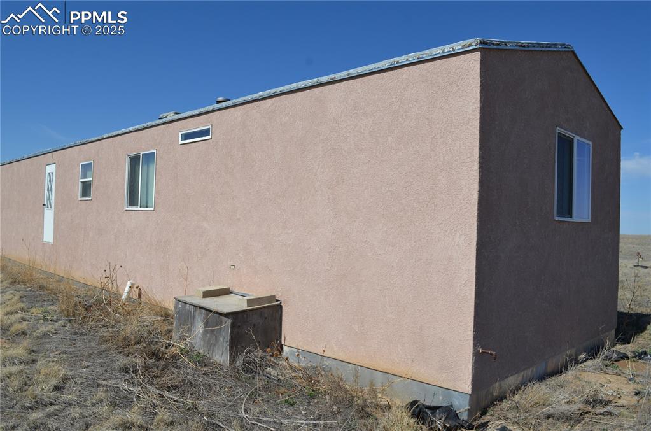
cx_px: 326
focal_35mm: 27
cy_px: 216
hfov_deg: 67.5
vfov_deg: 47.7
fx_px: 487
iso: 100
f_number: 9
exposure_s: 1/320
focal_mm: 18
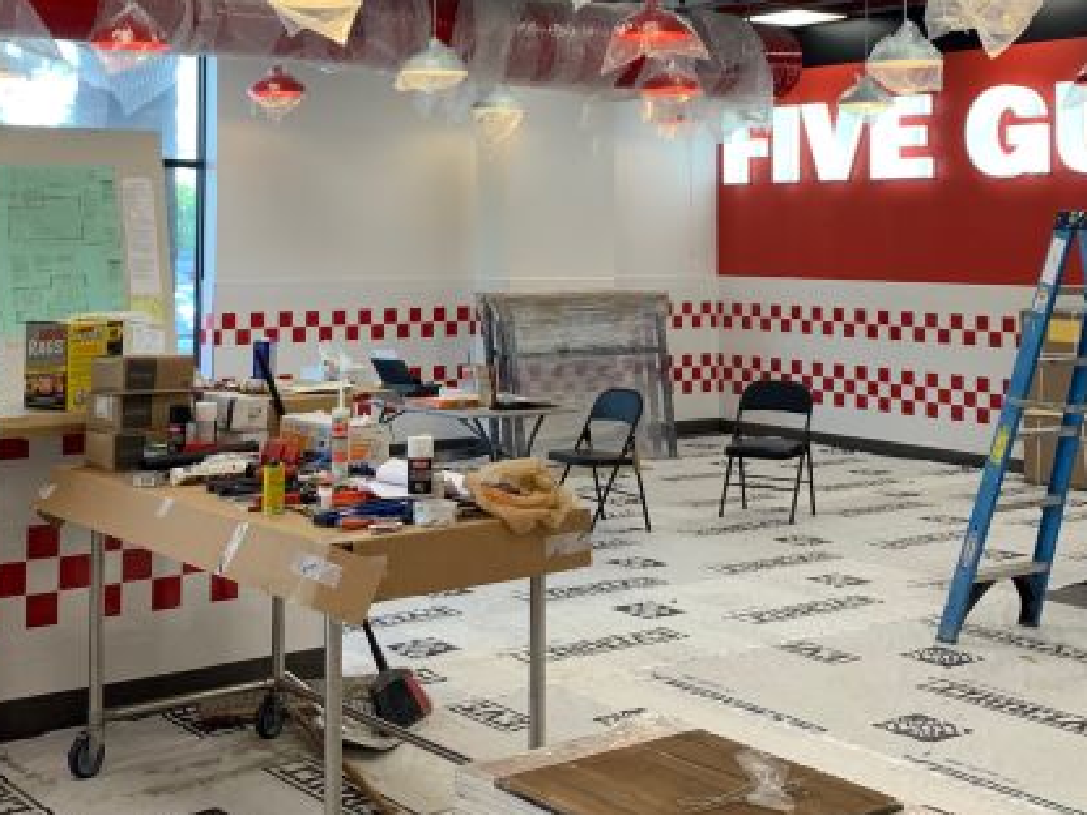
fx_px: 1570
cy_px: 196
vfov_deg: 28.6
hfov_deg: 38.1
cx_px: 468
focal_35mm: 50
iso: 50
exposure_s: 1/120
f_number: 1.8
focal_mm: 4.25
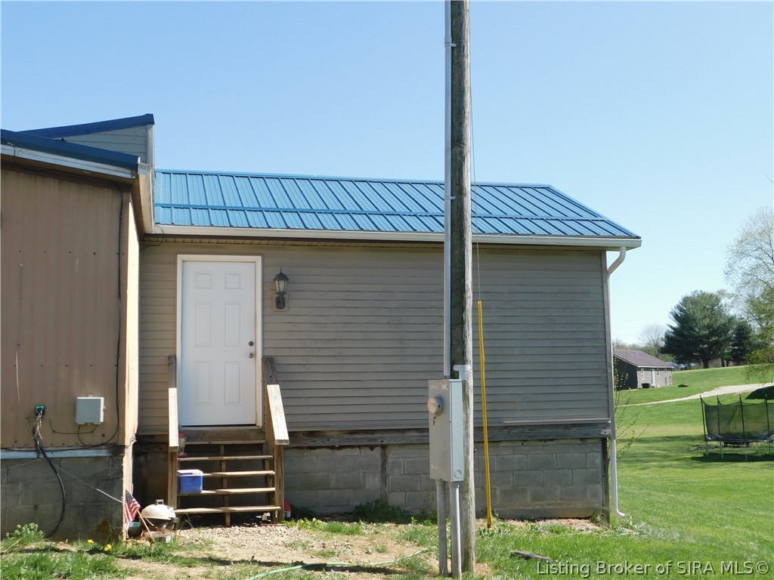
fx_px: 894
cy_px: 290
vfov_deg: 36.0
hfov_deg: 46.8
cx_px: 387
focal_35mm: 40
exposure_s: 1/640
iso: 125
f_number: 3.6
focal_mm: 7.1
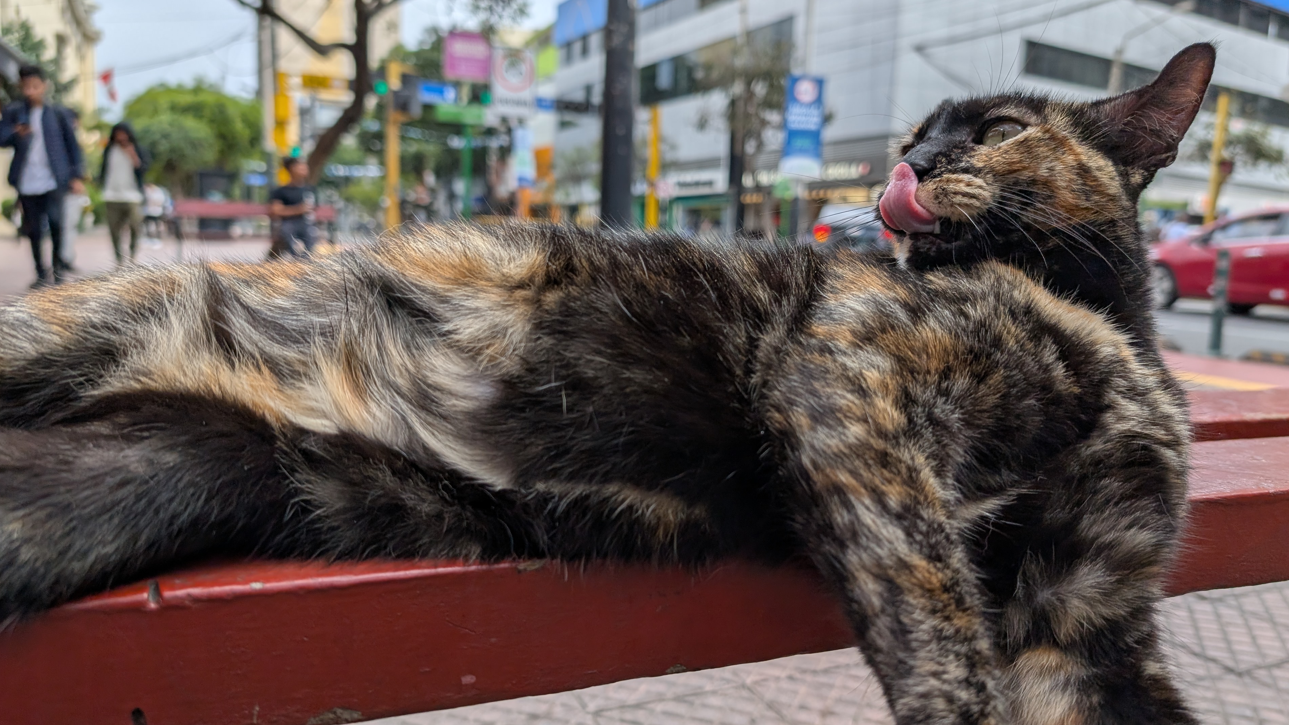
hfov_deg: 67.9
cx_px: 668
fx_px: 957
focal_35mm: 28
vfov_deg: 41.5
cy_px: 369
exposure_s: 1/1143
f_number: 1.68
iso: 21
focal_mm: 6.9
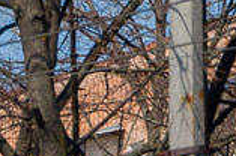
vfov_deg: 1.7
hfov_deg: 2.6
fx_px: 5155
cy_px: 548
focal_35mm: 788
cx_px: -446
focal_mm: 66
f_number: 7.1
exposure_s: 1/640
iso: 200
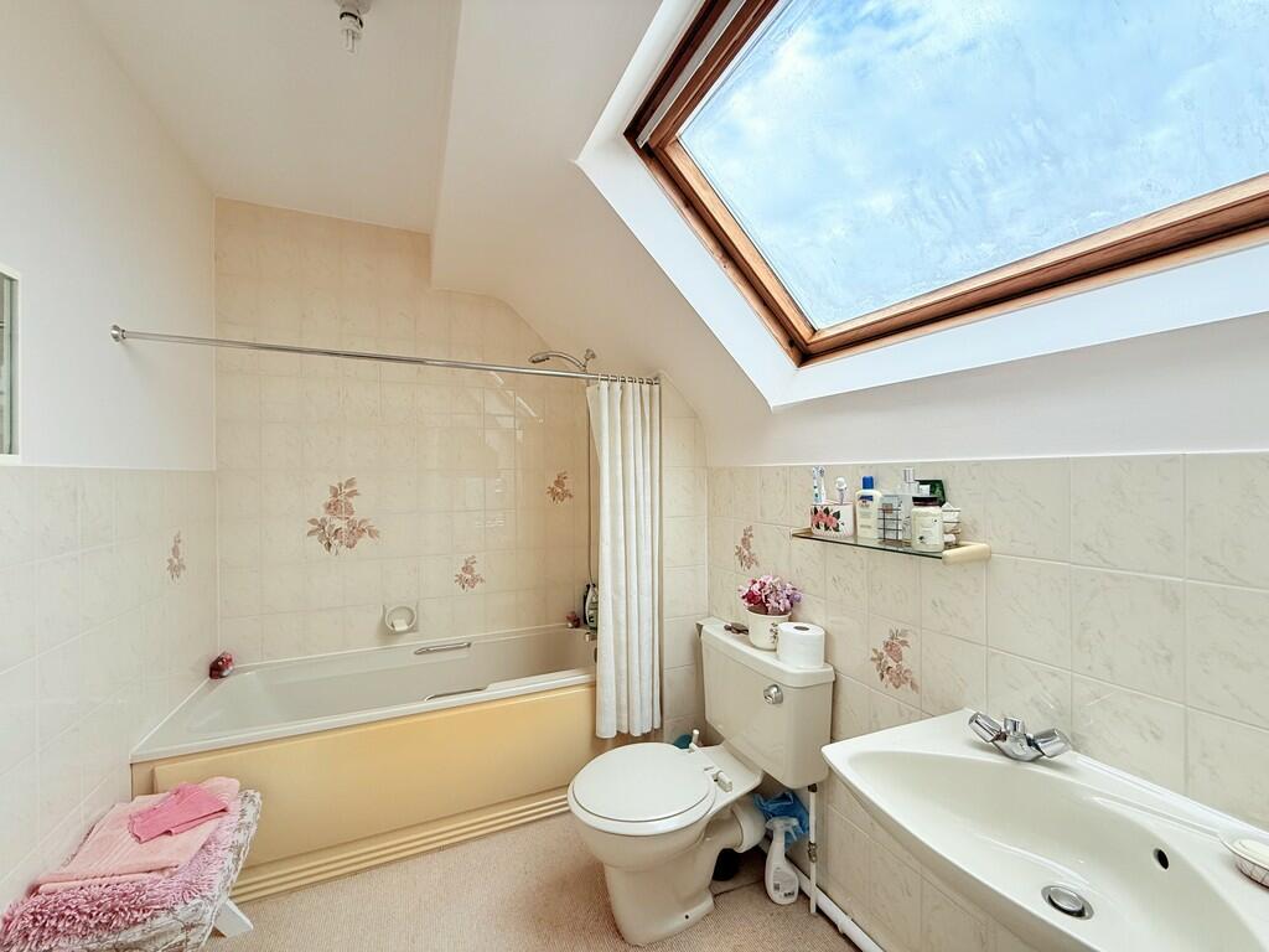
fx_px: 513
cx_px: 634
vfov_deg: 85.7
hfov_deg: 102.1
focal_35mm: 14
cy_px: 476
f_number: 2.2
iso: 100
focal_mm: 2.22
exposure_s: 1/101
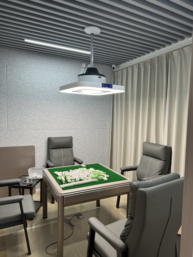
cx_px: 96
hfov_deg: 56.9
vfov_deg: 71.6
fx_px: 178
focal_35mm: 24
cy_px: 128
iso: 125
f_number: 1.78
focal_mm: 6.76
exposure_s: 1/121
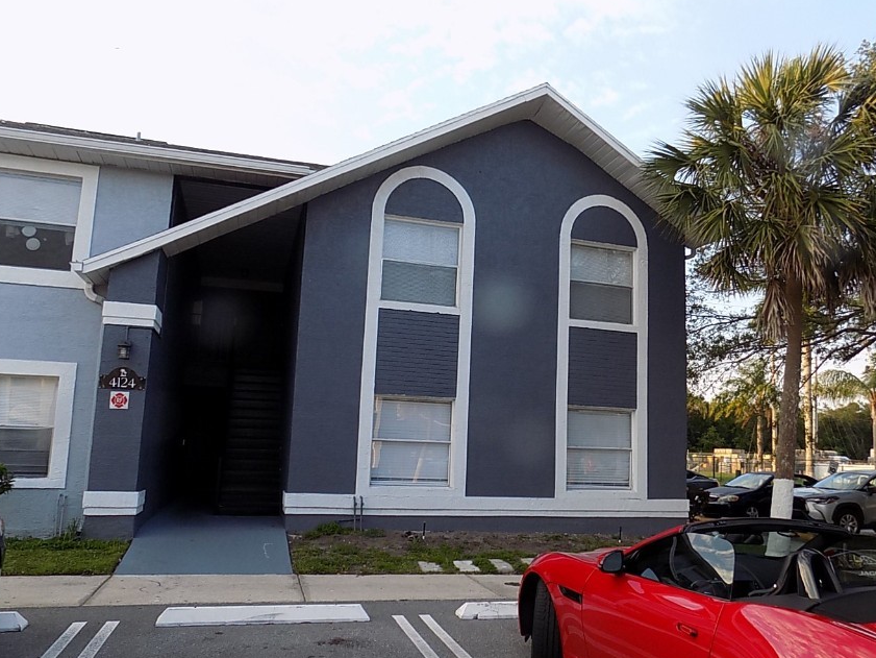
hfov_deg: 63.4
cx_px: 468
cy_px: 354
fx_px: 709
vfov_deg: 49.7
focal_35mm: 28
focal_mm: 4
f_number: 3.1
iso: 80
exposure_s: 1/125
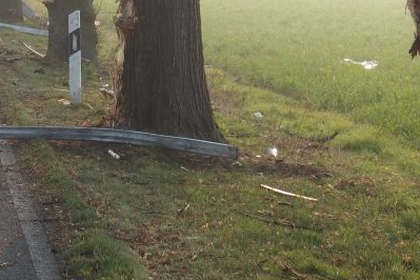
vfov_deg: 9.0
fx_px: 1762
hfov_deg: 13.5
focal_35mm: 151
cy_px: -23
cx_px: 24
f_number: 3.2
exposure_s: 1/400
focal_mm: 12.1
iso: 100
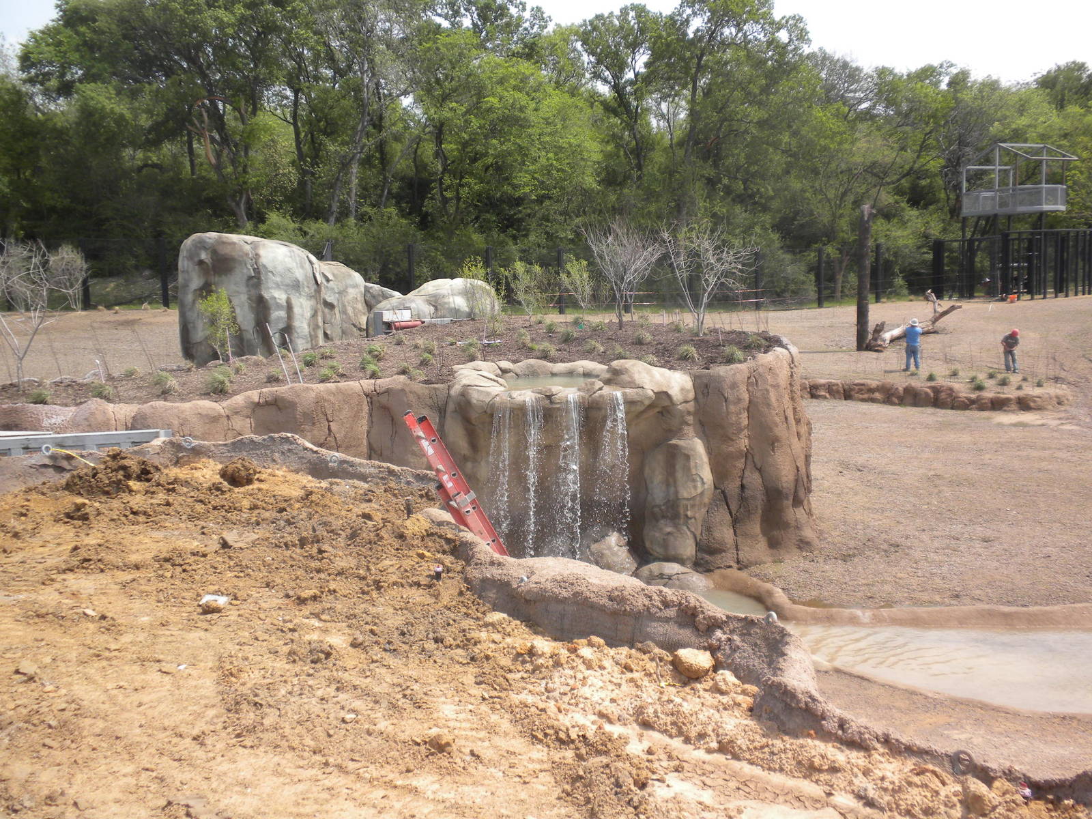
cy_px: 410
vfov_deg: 38.7
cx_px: 546
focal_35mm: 37
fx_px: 1167
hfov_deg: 50.1
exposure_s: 1/518
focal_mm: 6.6
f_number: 3.5
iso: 64
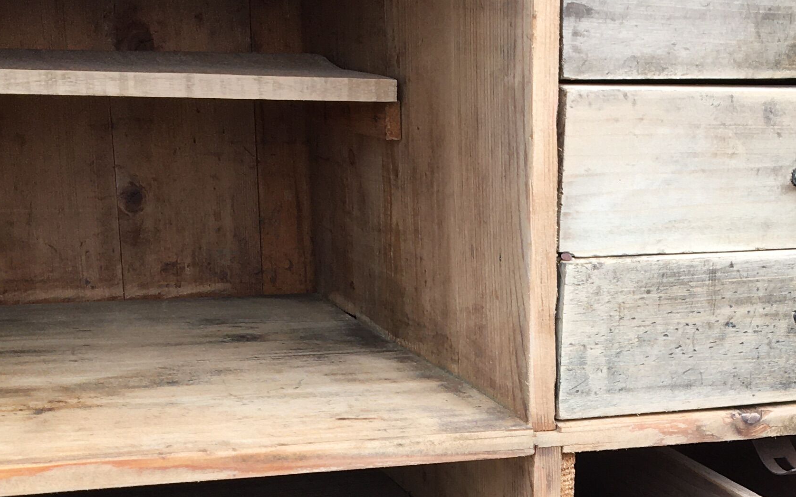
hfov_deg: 27.4
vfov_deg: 17.1
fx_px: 1605
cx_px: 606
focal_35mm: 74
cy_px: 526
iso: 25
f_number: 2.2
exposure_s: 1/206
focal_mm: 4.15
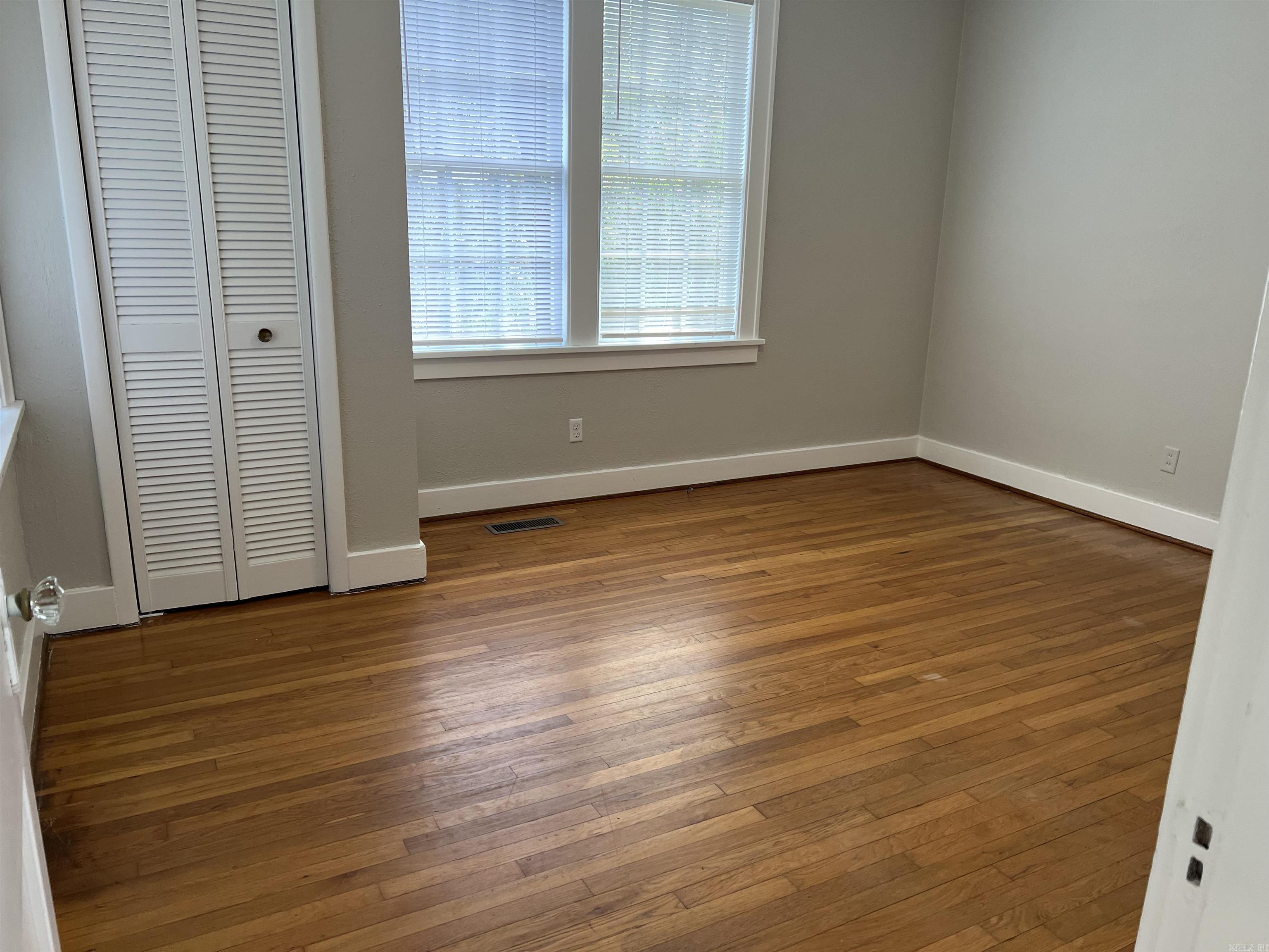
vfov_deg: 53.1
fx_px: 953
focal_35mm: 26
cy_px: 476
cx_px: 634
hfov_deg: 67.3
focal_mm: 5.7
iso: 100
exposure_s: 1/120
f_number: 1.5
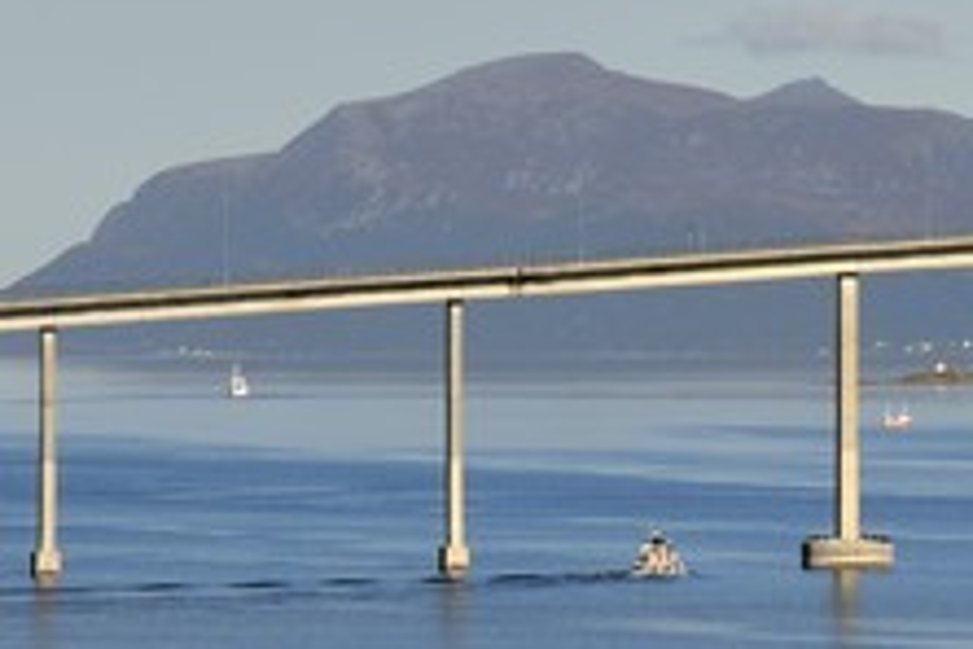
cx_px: 852
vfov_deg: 3.6
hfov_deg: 5.4
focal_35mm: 379
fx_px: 10243
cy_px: 285
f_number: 11
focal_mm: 200
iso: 200
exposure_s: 1/320
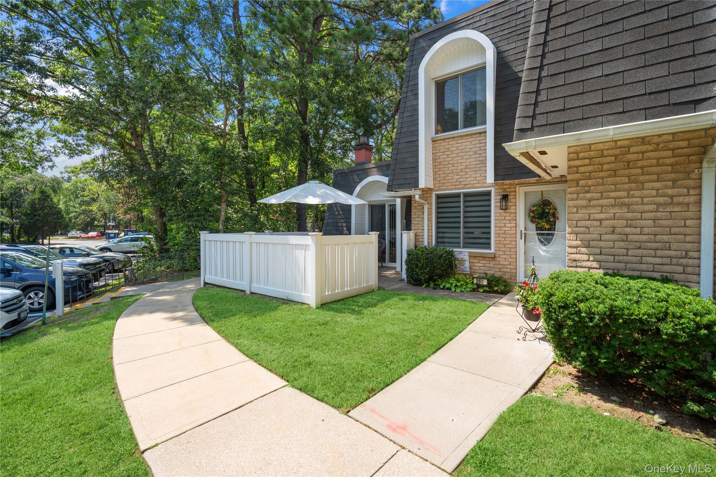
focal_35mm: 16
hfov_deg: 96.7
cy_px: 238
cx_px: 358
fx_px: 318
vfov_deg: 73.7
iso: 125
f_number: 5.6
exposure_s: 1/200
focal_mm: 16
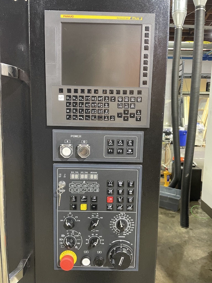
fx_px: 212
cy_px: 142
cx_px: 106
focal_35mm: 26
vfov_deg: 67.3
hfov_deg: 53.1
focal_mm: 4.2
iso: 400
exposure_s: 1/40
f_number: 1.6
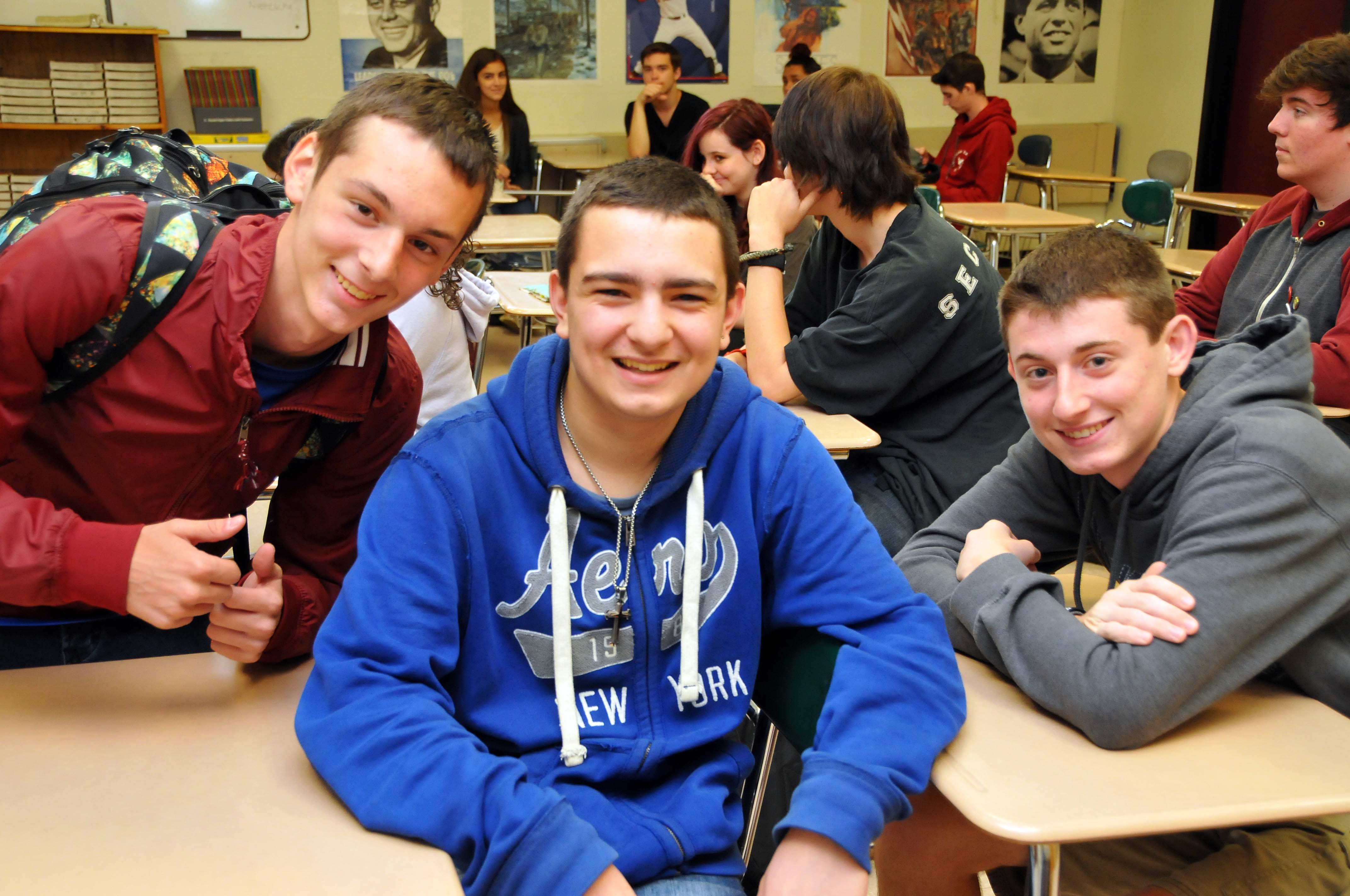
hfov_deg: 48.0
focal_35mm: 40
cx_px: 675
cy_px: 448
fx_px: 1517
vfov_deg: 32.9
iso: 1000
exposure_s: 1/60
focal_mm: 27
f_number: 4
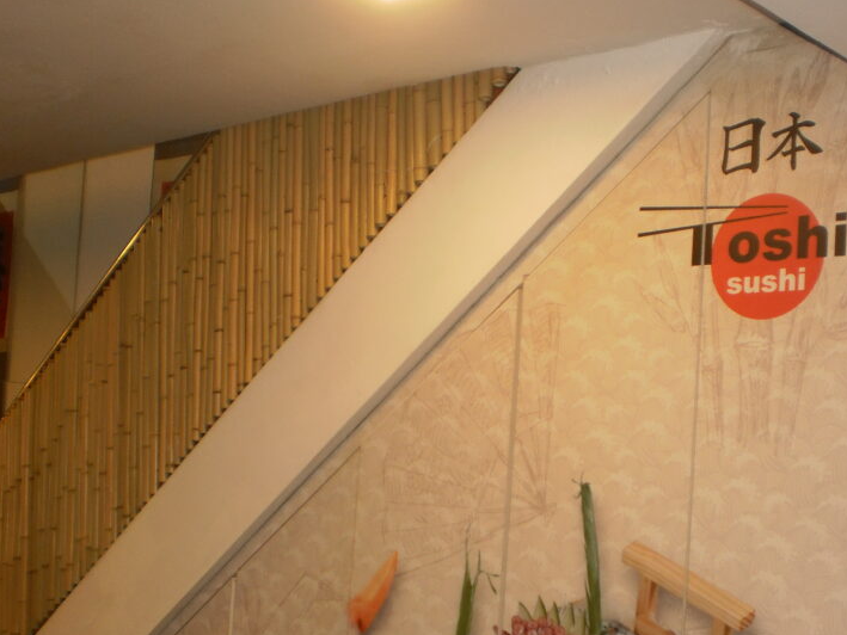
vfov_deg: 28.0
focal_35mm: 52
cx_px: 432
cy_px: 389
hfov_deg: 36.8
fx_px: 1273
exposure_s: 1/30
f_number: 3.1
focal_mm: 6.3
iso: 125
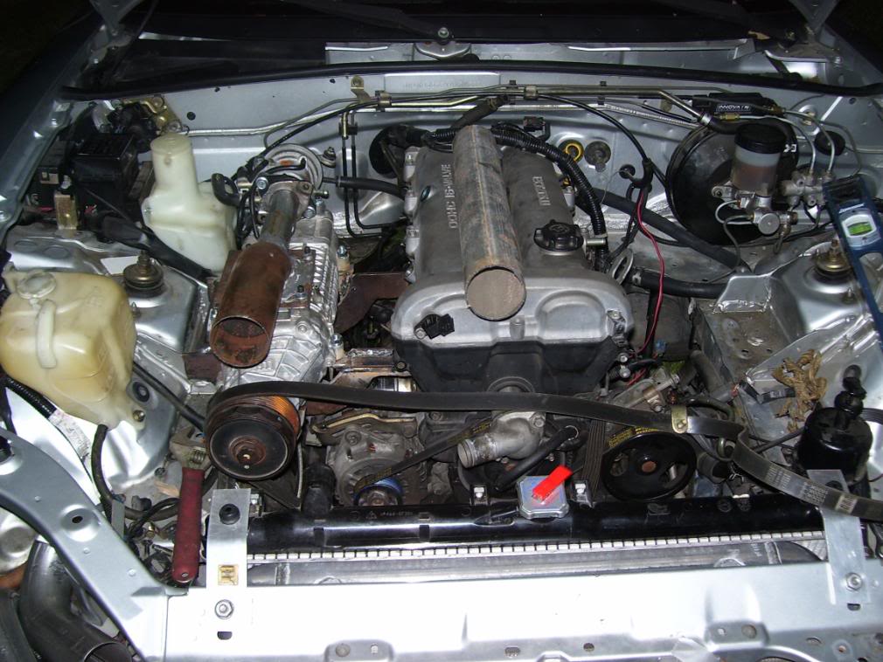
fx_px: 919
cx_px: 442
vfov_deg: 39.7
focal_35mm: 36
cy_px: 331
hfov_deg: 51.3
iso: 80
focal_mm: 6
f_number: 2.7
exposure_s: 1/60
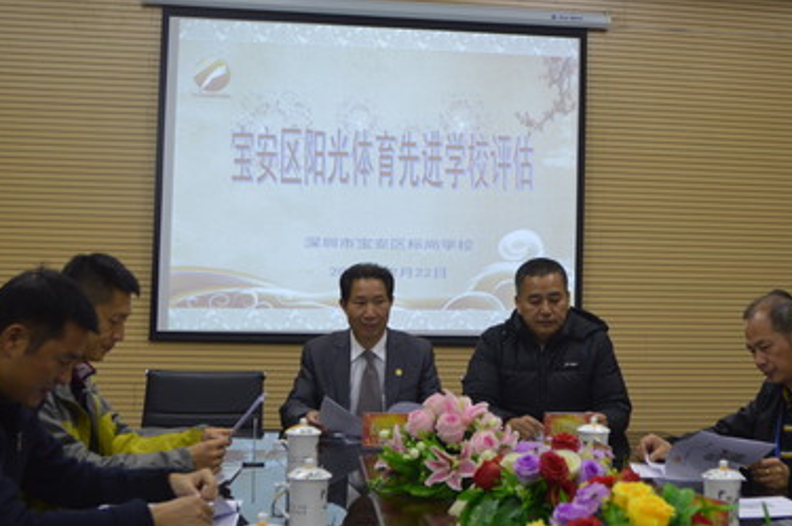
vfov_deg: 24.0
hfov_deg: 35.2
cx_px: 547
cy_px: 179
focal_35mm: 56
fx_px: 1230
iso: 400
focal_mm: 20
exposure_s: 1/60
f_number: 4
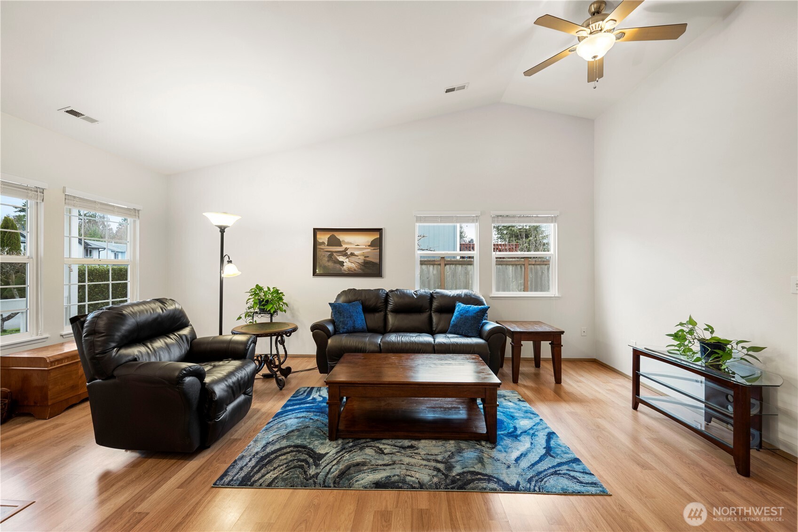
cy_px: 266
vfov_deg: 81.2
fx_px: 310
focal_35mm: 14
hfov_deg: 104.3
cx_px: 399
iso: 200
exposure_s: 1/2.5
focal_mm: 14
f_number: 8
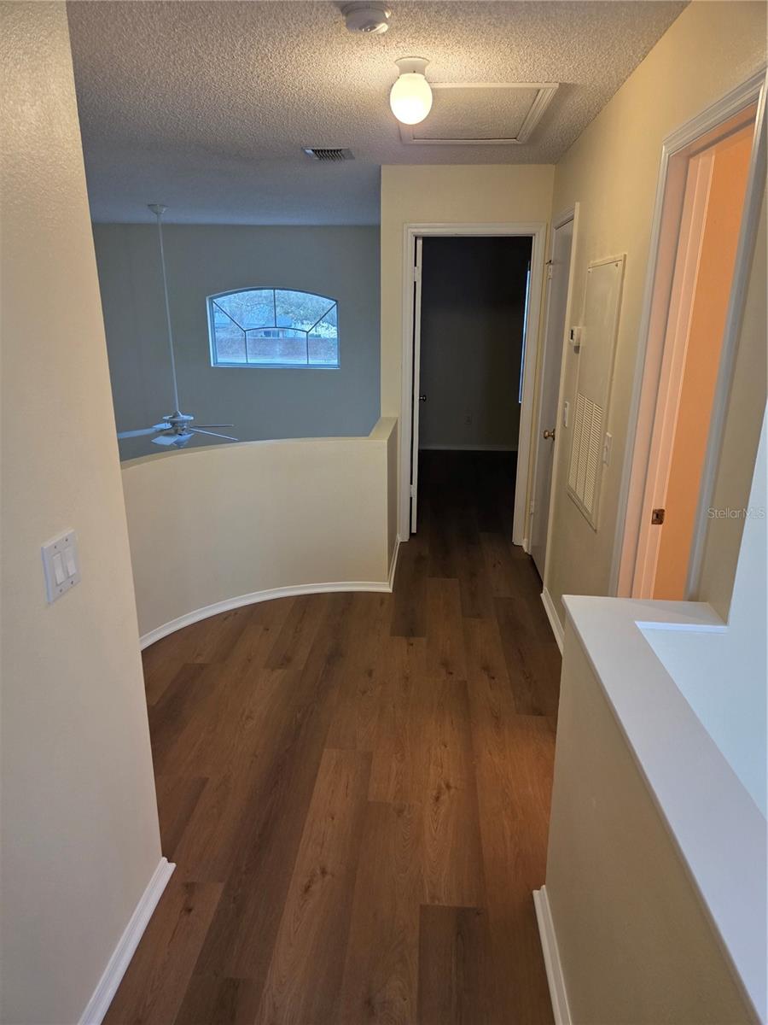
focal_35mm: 23
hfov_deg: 58.9
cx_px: 384
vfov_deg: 73.9
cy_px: 512
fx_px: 680
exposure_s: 1/120
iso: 400
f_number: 1.8
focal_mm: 5.4
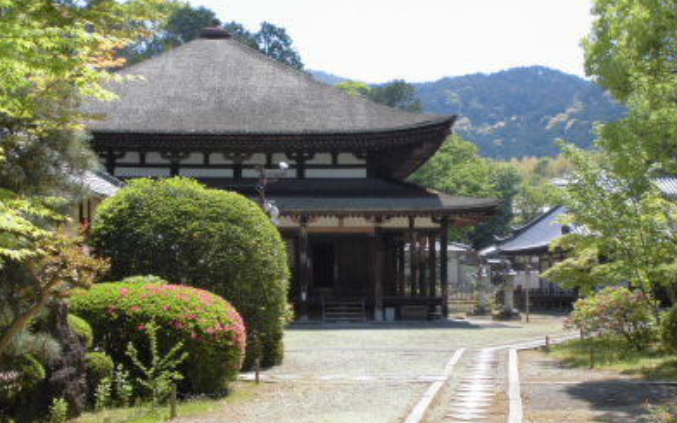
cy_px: 209
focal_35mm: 53
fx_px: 978
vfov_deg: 24.4
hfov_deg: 38.2
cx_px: 338
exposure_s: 1/200
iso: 100
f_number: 4.8
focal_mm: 8.9
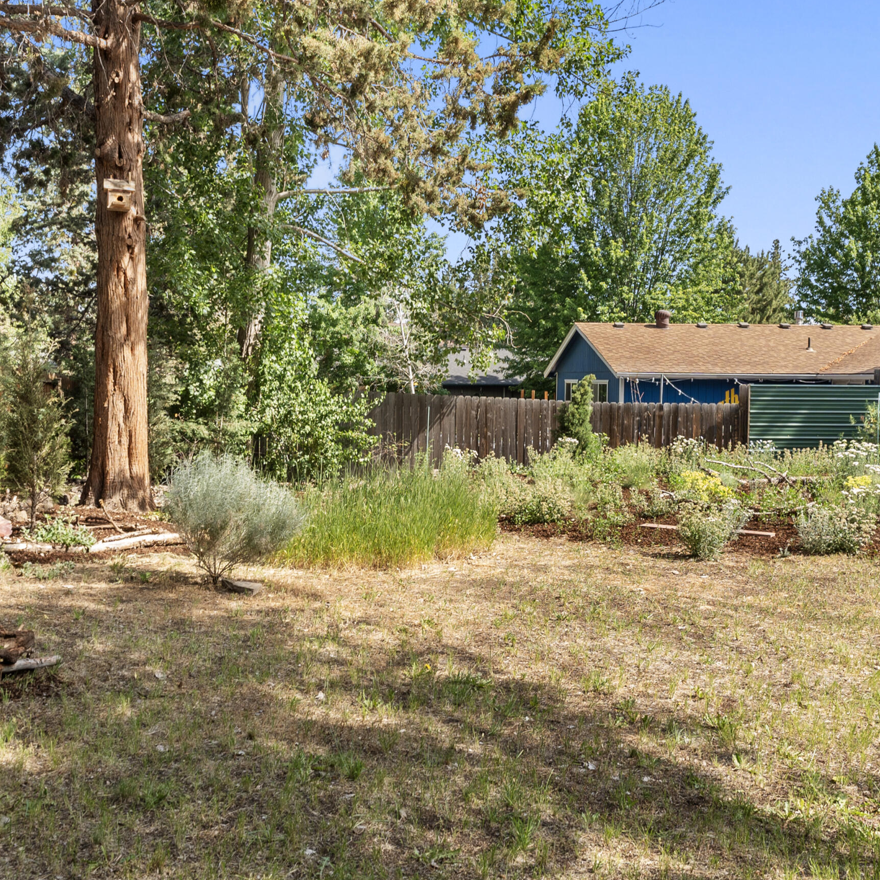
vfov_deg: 52.5
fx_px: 892
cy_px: 445
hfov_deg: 52.2
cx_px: 353
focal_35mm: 31
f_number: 8
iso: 200
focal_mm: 14
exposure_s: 1/60
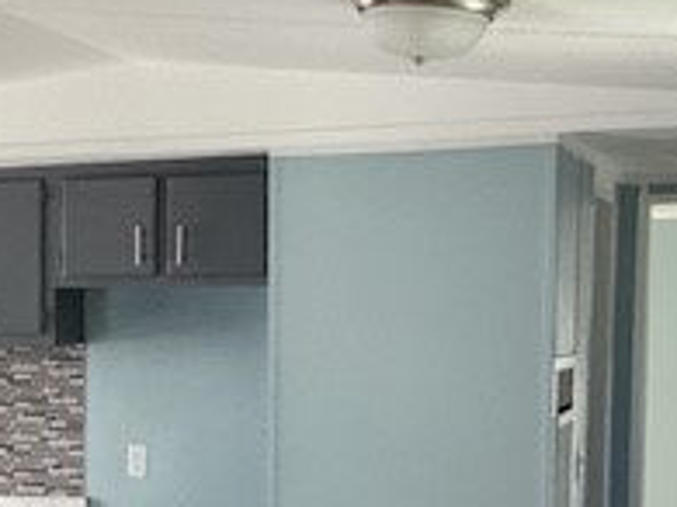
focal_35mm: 102
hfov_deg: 18.5
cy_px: 507
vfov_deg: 14.3
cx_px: -76
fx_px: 1994
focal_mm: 3.3
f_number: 2.4
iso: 80
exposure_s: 1/60
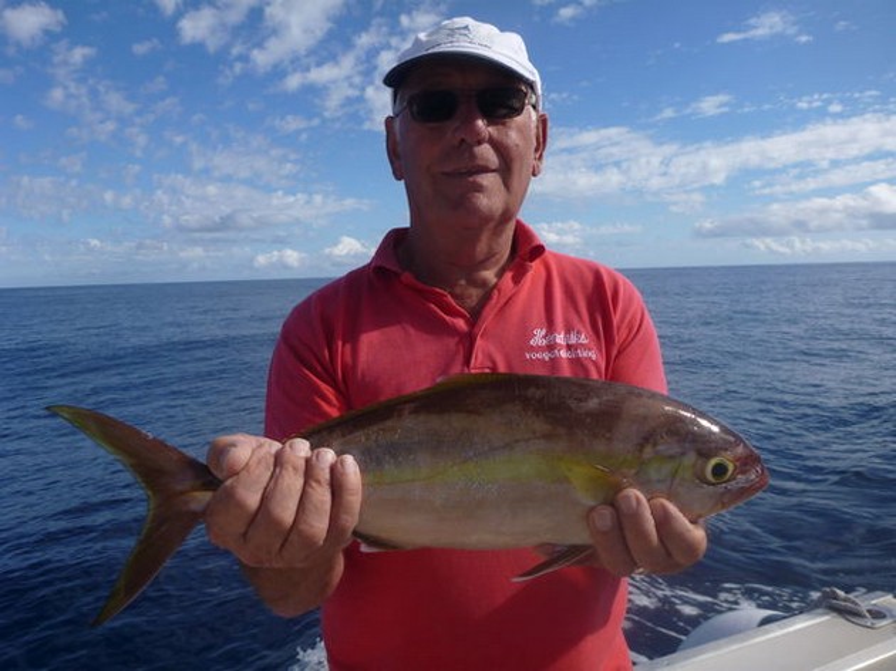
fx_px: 724
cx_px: 448
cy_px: 336
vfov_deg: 49.7
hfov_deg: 63.5
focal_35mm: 28
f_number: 10
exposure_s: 1/160
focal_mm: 4.9
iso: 100
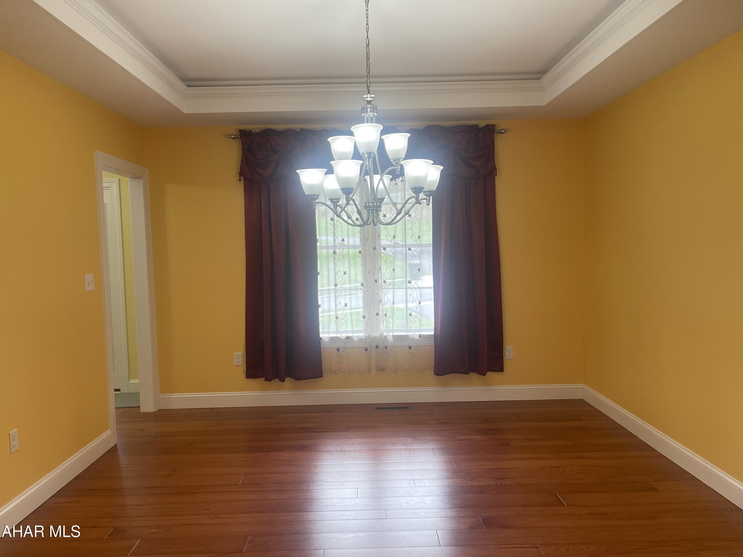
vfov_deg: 54.9
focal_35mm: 25
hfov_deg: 69.4
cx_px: 372
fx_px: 537
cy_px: 278
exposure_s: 1/120
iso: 100
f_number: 1.6
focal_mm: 5.1
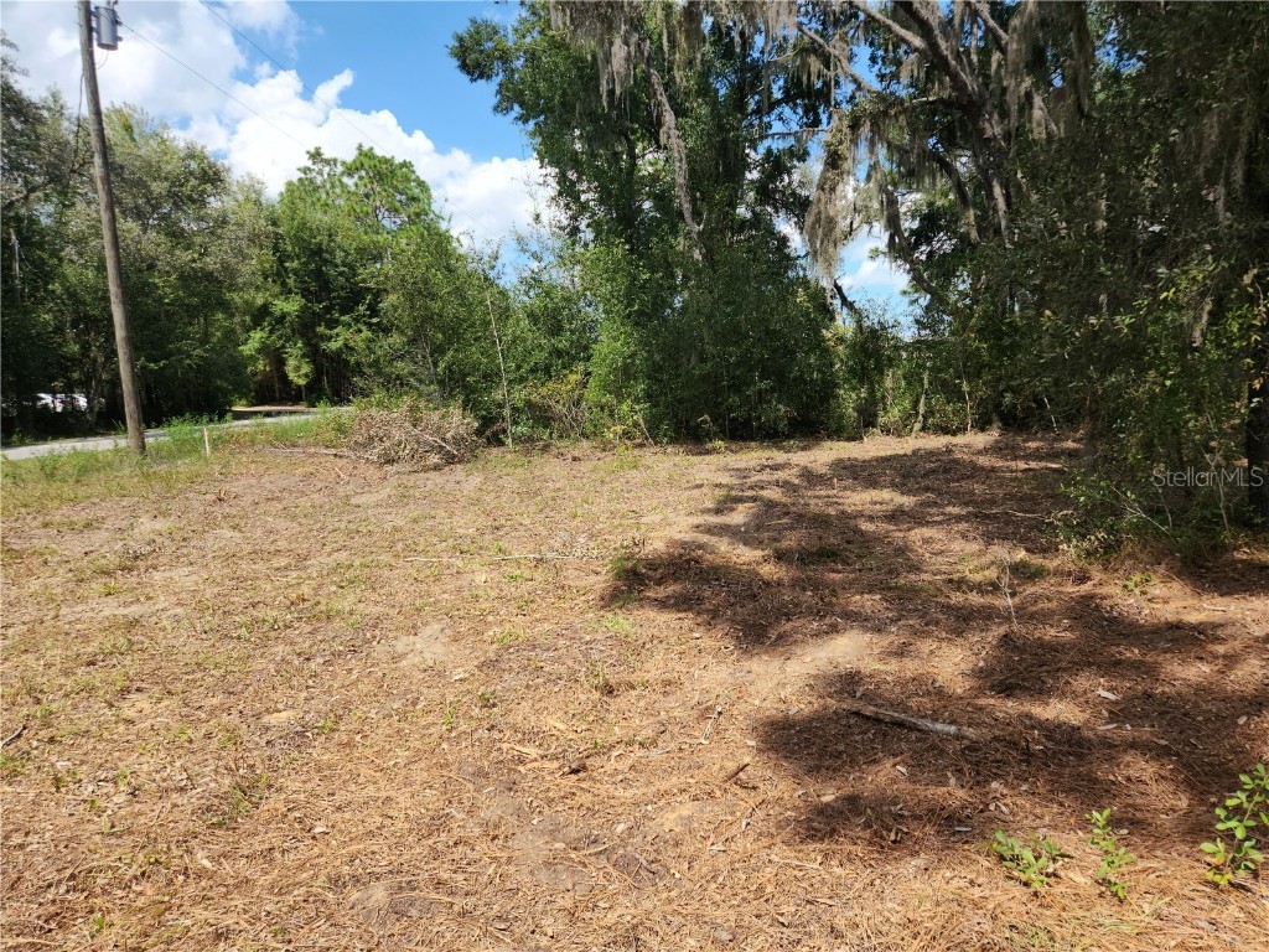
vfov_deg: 58.9
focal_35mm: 23
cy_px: 476
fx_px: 843
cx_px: 634
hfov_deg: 73.9
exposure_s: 1/978
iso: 20
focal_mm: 5.4
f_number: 1.8
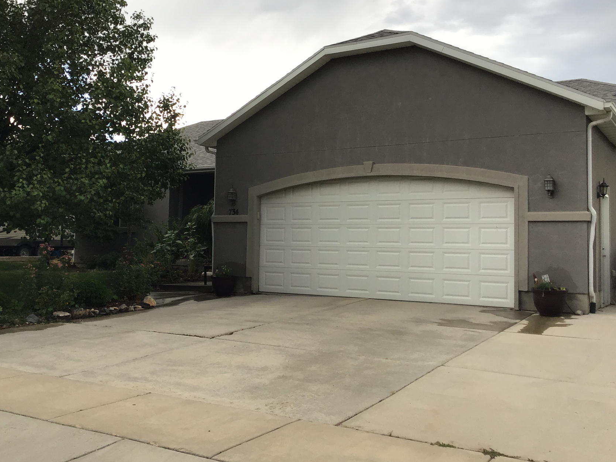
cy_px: 204
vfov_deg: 37.7
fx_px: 676
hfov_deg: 48.8
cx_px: 263
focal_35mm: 38
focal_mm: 3.3
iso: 25
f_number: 2.4
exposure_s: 1/123
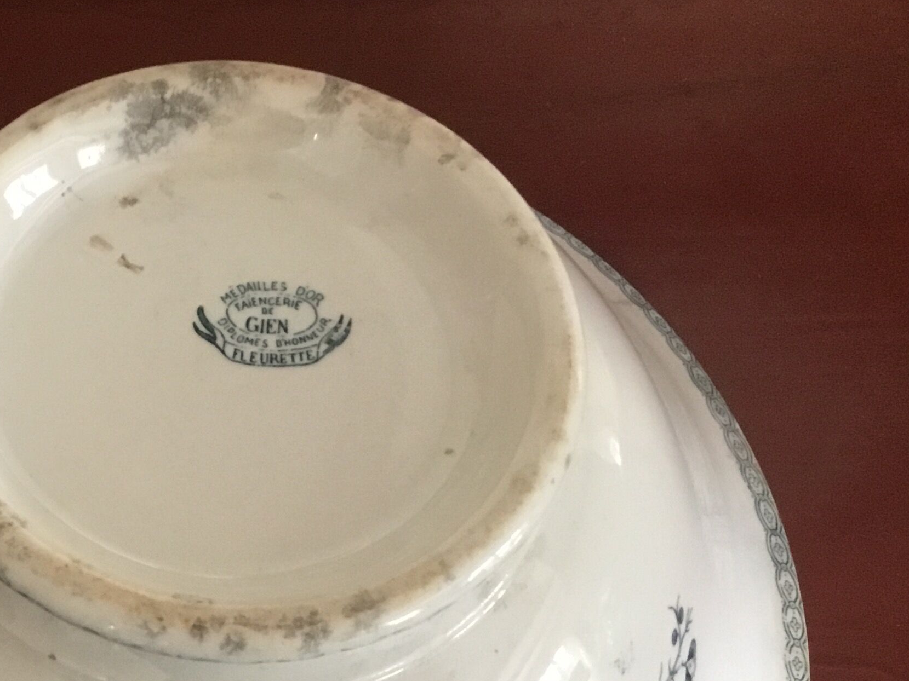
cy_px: 614
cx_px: 30
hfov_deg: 29.8
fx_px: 1602
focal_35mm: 61
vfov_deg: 23.4
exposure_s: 1/25
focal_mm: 3.3
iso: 200
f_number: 2.4
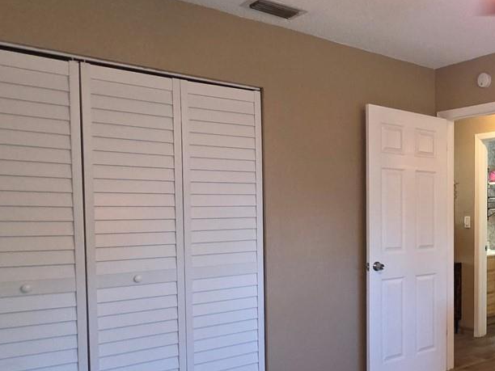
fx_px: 486
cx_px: 466
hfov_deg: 47.2
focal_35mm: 34
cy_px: 249
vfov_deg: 41.2
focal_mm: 2.2
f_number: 1.9
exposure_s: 1/60
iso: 160
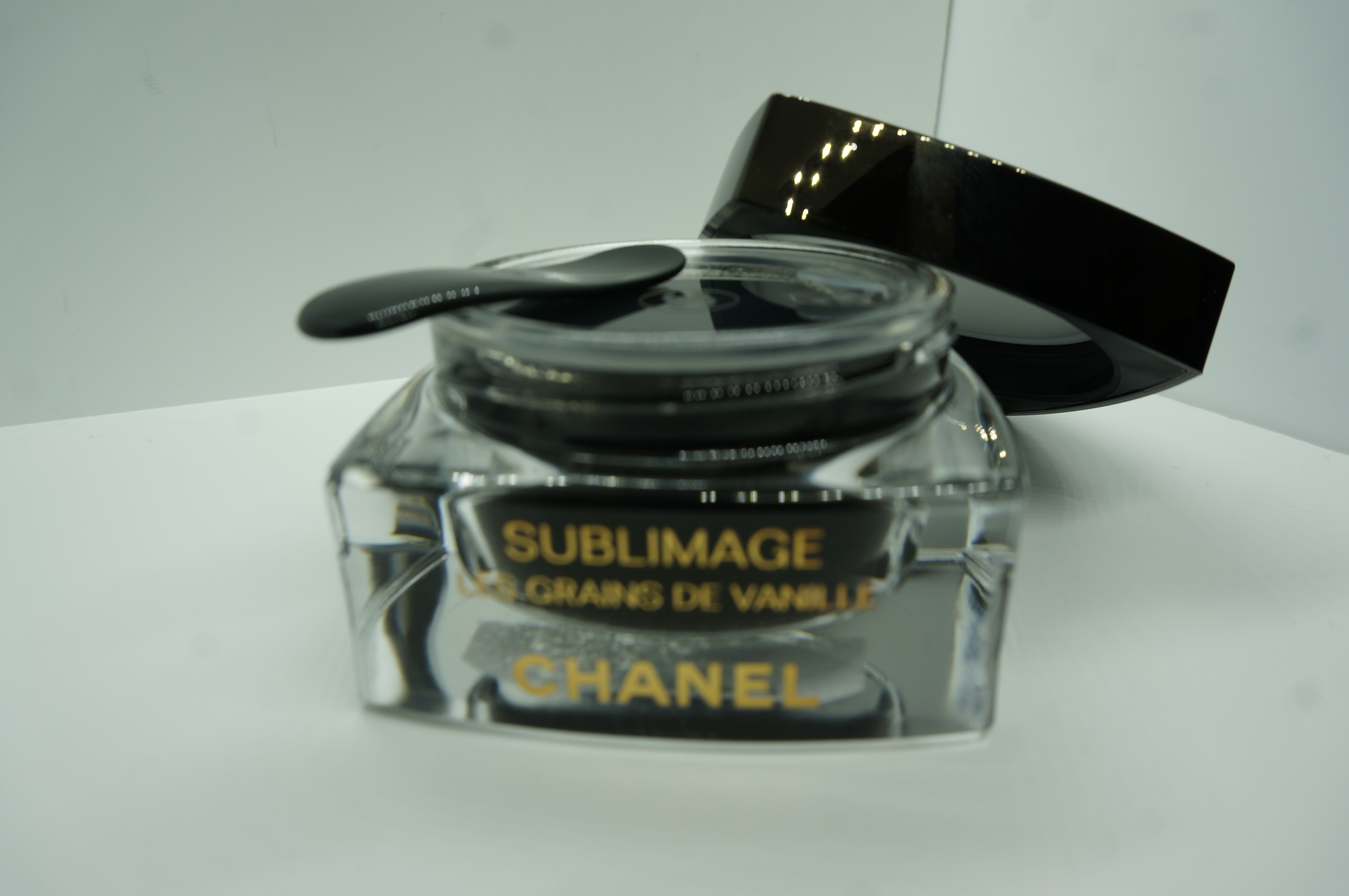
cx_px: 674
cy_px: 448
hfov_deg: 73.8
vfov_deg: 53.0
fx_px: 898
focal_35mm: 24
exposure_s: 1/30
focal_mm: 16
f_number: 9
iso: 100
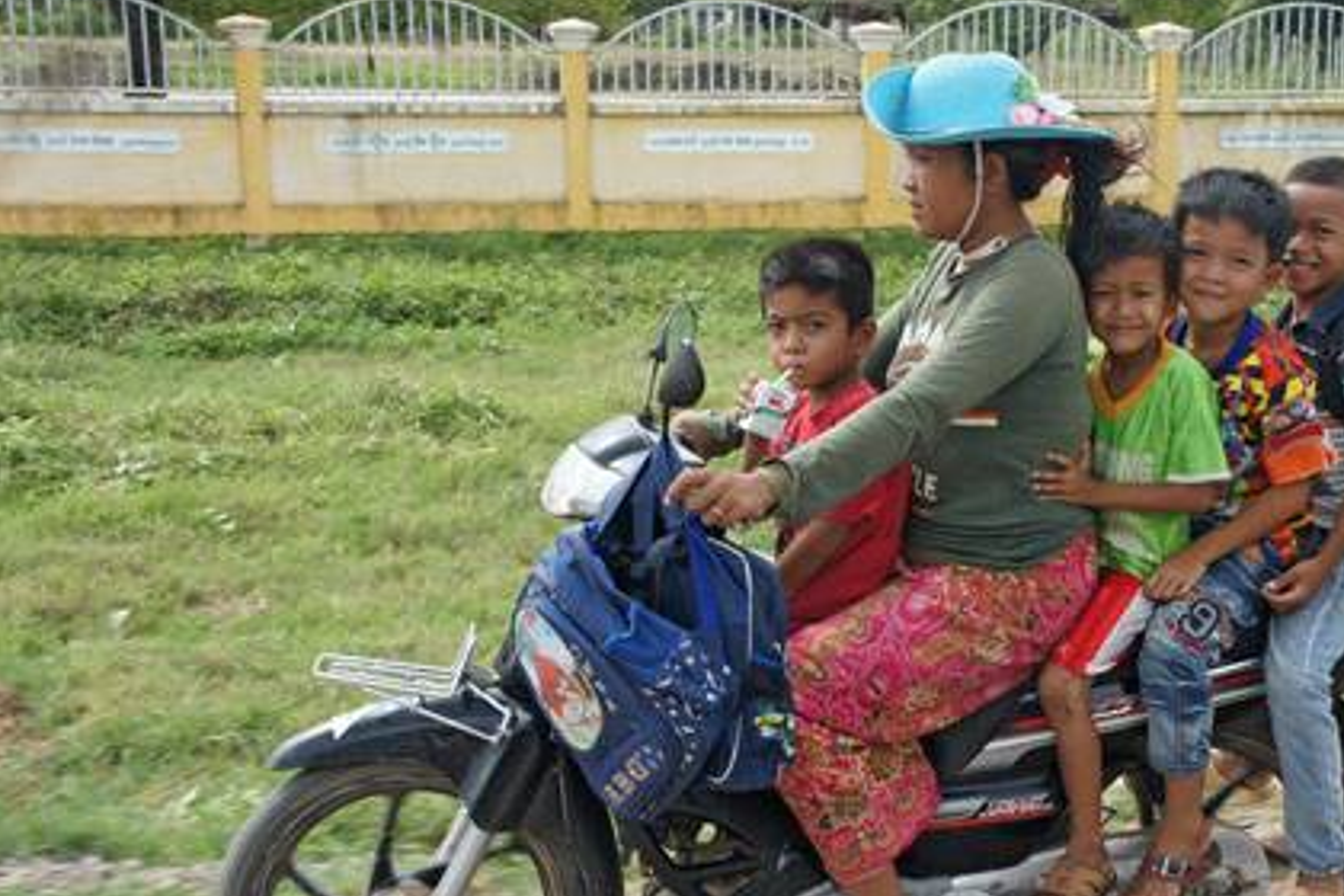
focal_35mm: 60
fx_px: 2230
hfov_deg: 33.2
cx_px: 931
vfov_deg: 22.6
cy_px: 610
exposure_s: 1/250
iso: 250
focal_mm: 27
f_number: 8
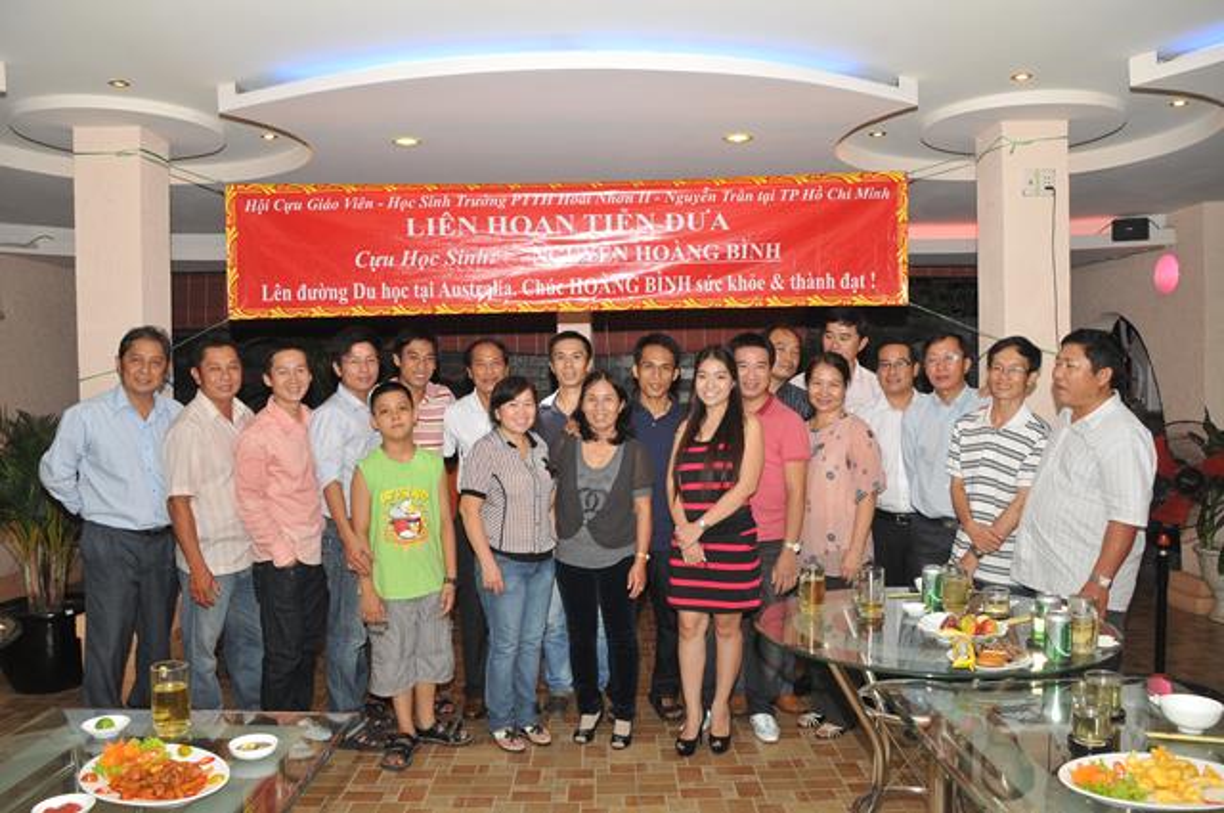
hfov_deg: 62.0
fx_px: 1019
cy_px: 406
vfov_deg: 43.5
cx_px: 612
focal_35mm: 30
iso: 640
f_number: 5.6
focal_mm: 20
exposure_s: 1/60
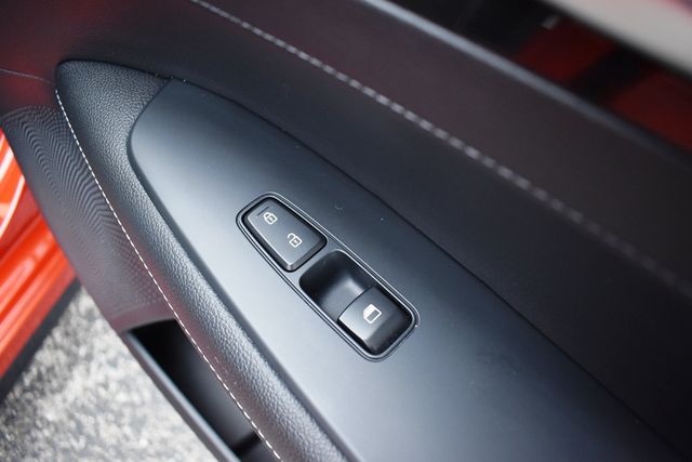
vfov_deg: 48.0
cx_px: 346
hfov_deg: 67.4
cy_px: 231
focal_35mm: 27
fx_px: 519
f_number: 3.5
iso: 900
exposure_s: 1/125
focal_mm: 18
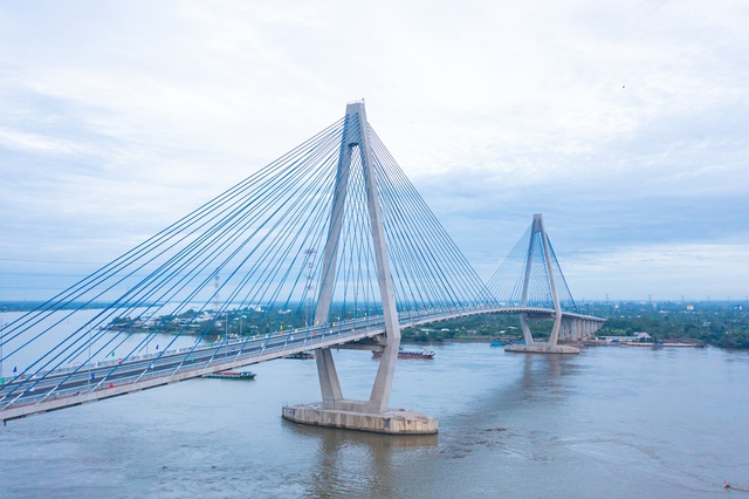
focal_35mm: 28
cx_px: 374
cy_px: 250
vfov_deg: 46.4
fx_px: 582
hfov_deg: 65.5
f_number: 2.8
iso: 200
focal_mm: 10.26
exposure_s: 1/240
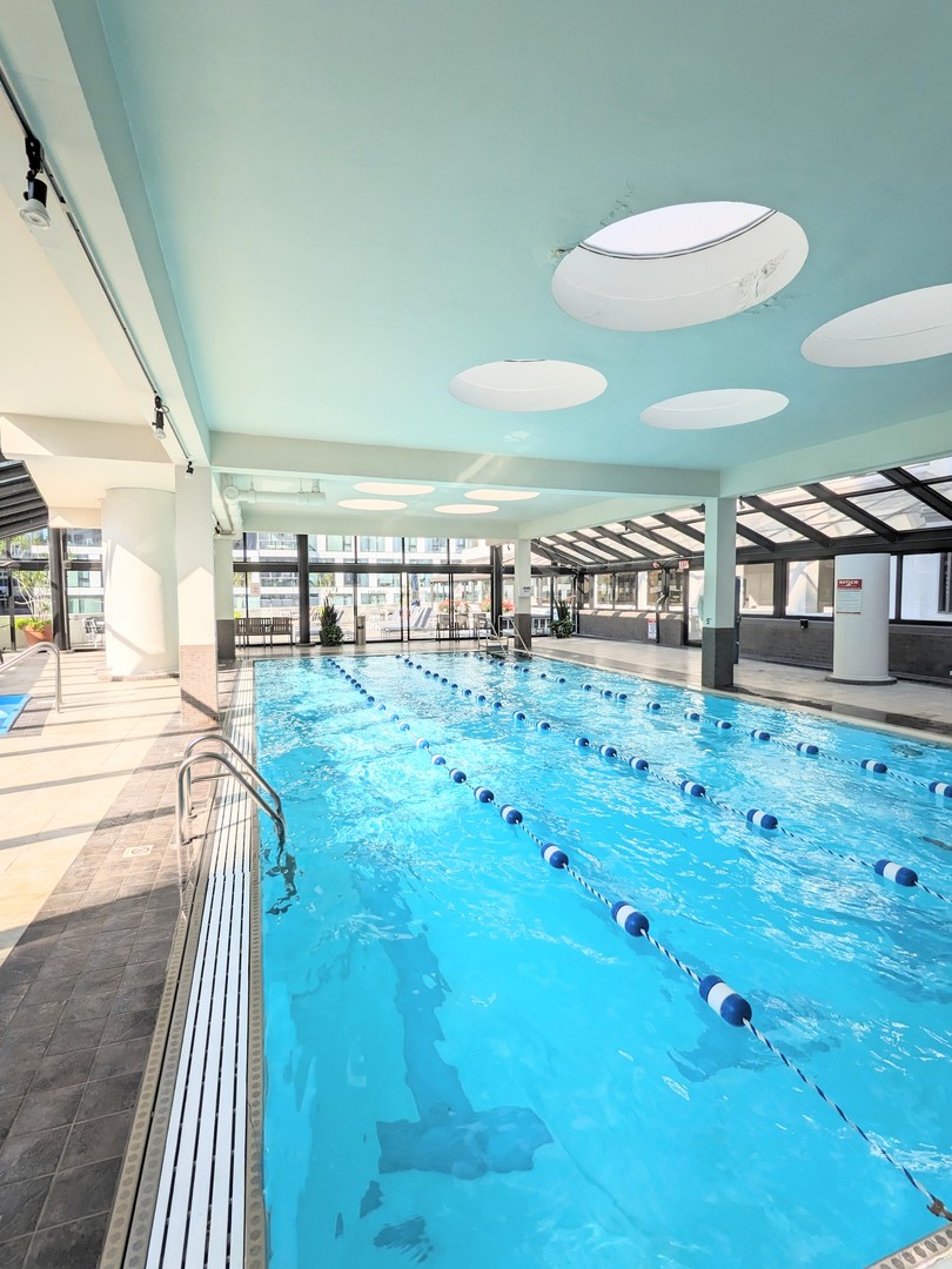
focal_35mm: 16
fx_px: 587
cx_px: 476
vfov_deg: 94.5
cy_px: 634
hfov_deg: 78.1
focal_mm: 2.22
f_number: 2.2
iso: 33
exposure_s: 1/874
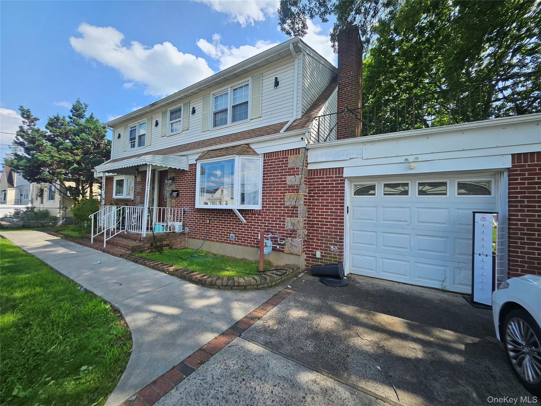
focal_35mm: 13
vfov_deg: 89.9
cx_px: 270
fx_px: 203
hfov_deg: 106.2
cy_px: 203
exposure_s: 1/475
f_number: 2.2
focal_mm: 1.7
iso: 32
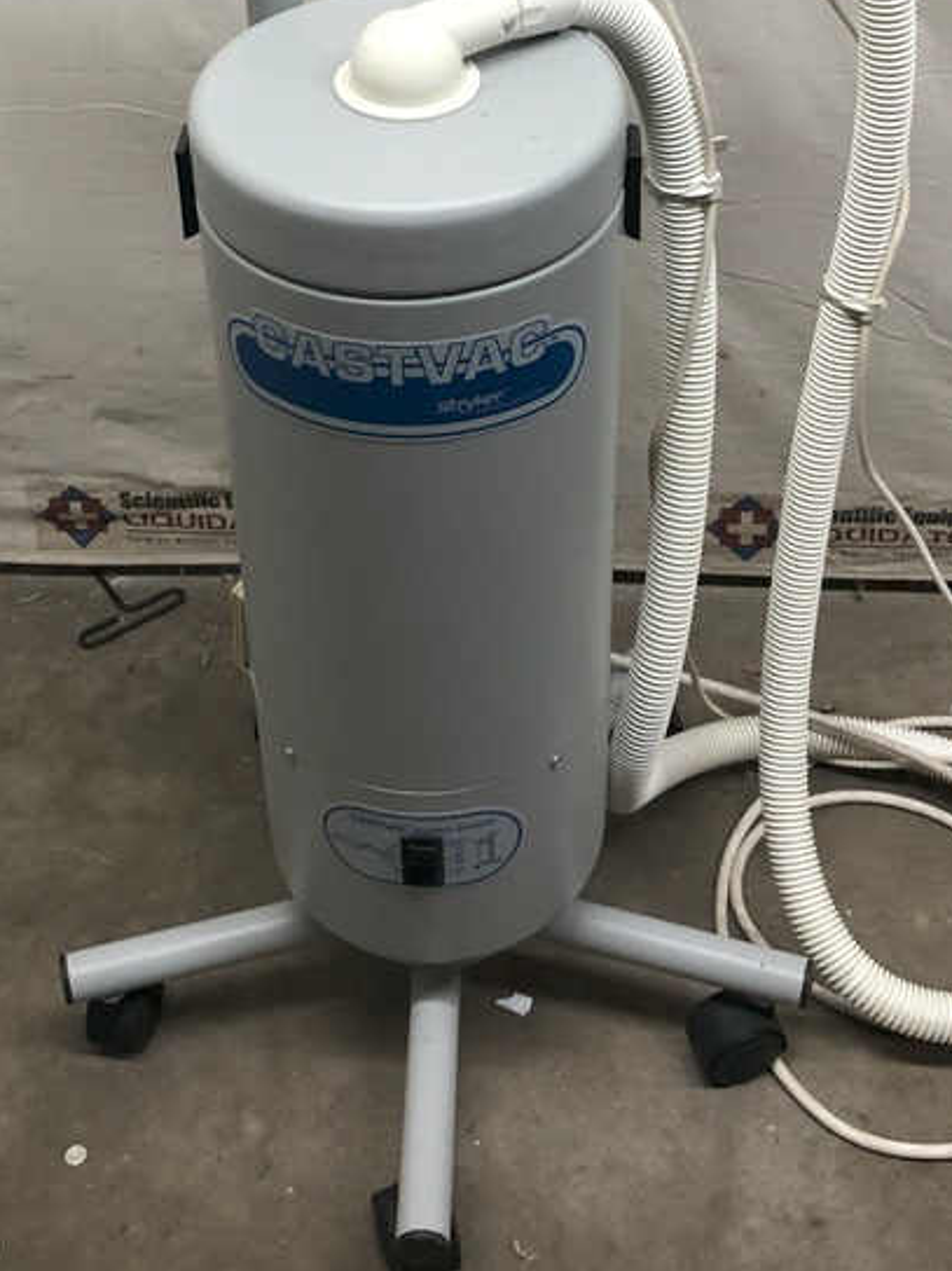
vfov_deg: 35.6
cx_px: 484
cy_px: 248
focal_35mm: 52
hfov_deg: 28.0
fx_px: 1908
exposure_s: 1/30
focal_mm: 3.99
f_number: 1.8
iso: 32
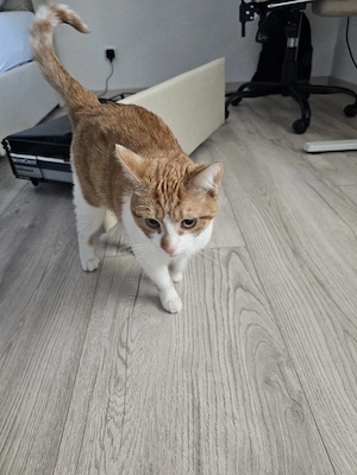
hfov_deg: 58.9
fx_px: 316
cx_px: 178
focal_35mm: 23
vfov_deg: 73.9
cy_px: 238
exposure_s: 1/33.4
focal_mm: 6.3
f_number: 1.7
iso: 500
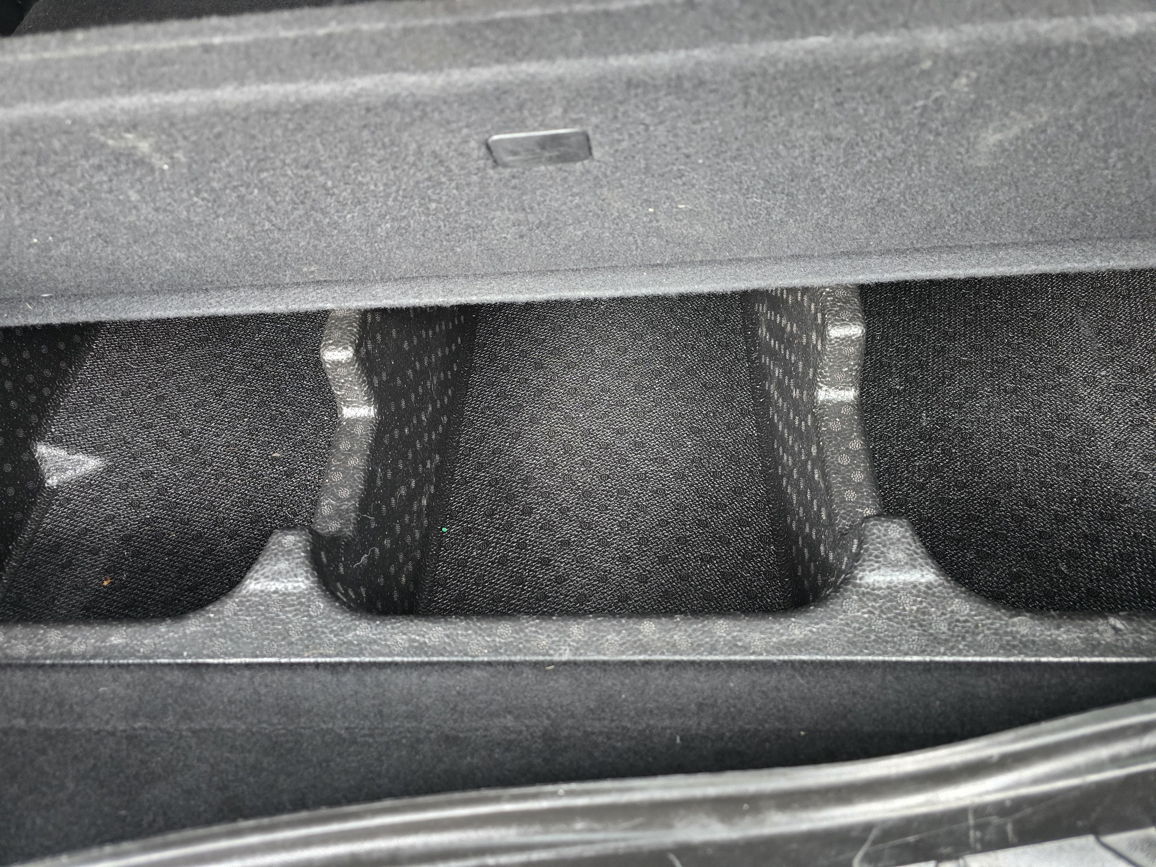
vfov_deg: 58.9
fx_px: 768
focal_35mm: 23
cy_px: 434
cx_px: 578
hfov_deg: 73.9
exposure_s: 1/60
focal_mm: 6.3
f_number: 1.7
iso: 800
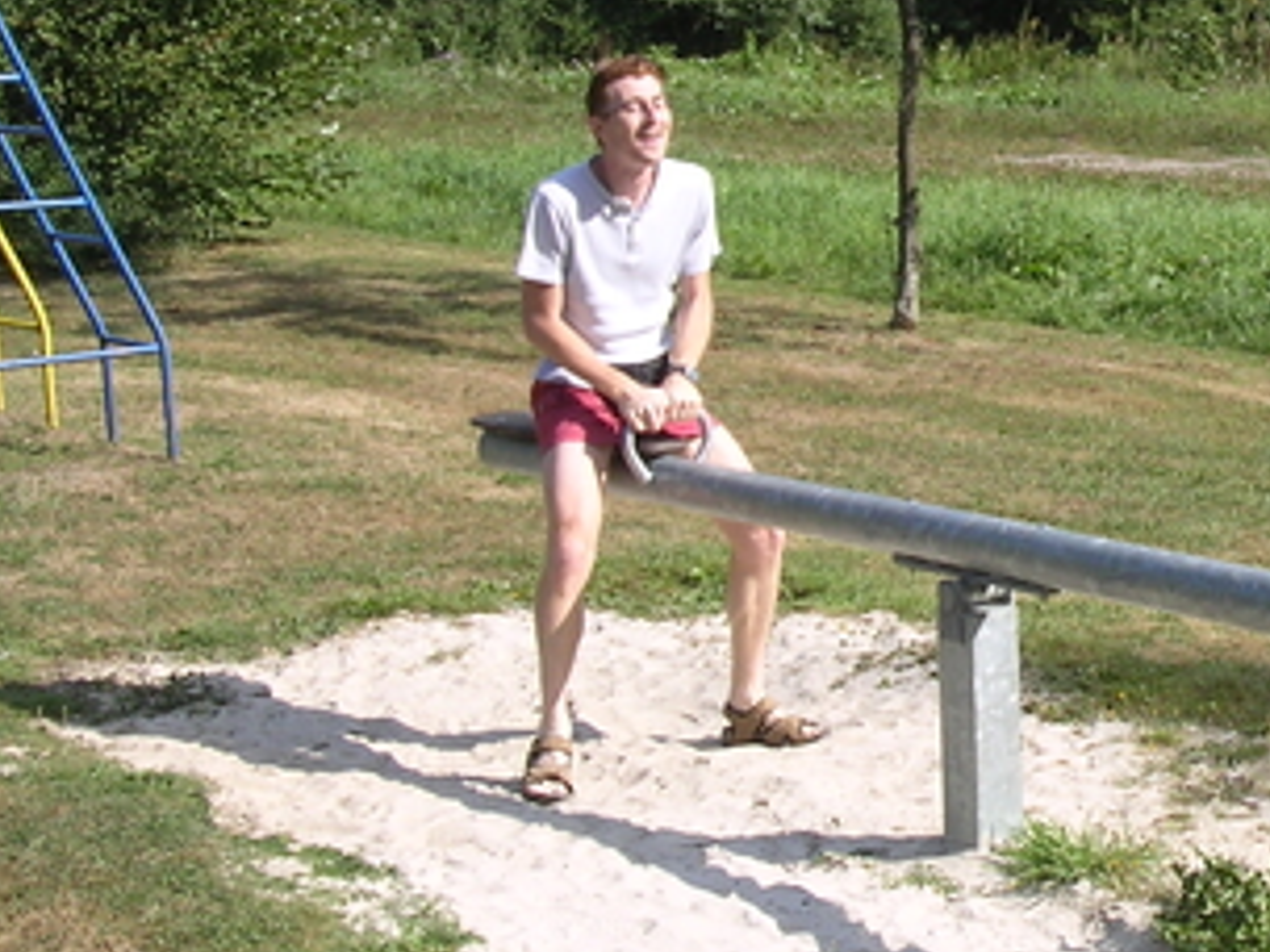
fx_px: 2972
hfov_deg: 23.2
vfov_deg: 18.1
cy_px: 234
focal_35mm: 81
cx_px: 1232
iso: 100
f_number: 5.8
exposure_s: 1/184
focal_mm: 6.2
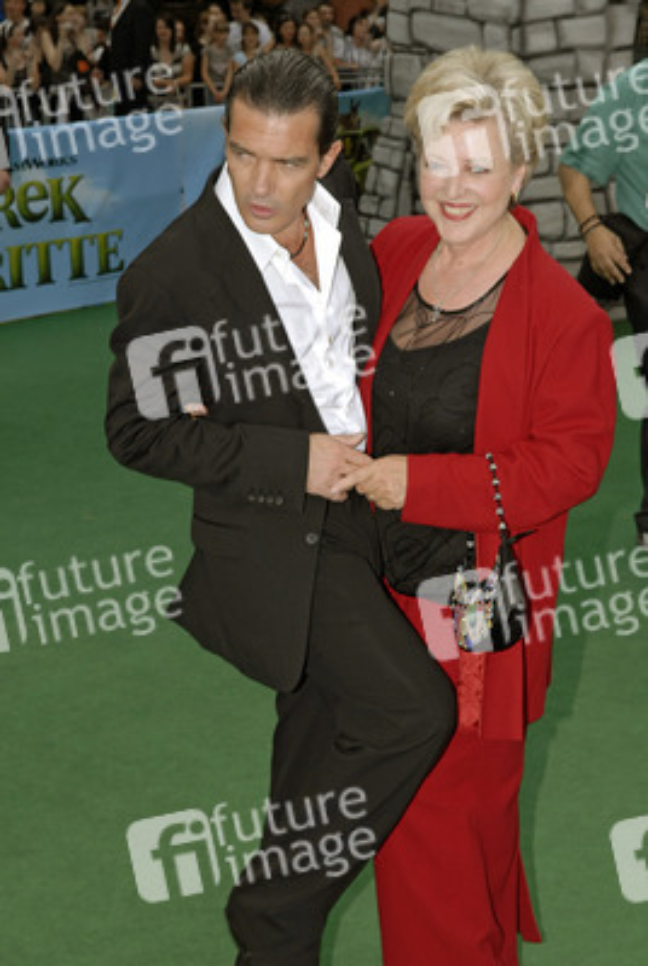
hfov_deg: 16.6
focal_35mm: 82
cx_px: 324
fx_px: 2220
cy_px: 483
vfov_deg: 24.6
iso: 400
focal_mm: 55
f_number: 9
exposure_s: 1/125
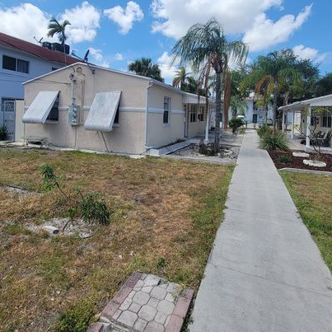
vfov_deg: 75.6
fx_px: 206
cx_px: 169
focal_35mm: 19
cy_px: 115
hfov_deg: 77.7
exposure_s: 1/1879
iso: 50
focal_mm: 2.2
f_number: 2.2
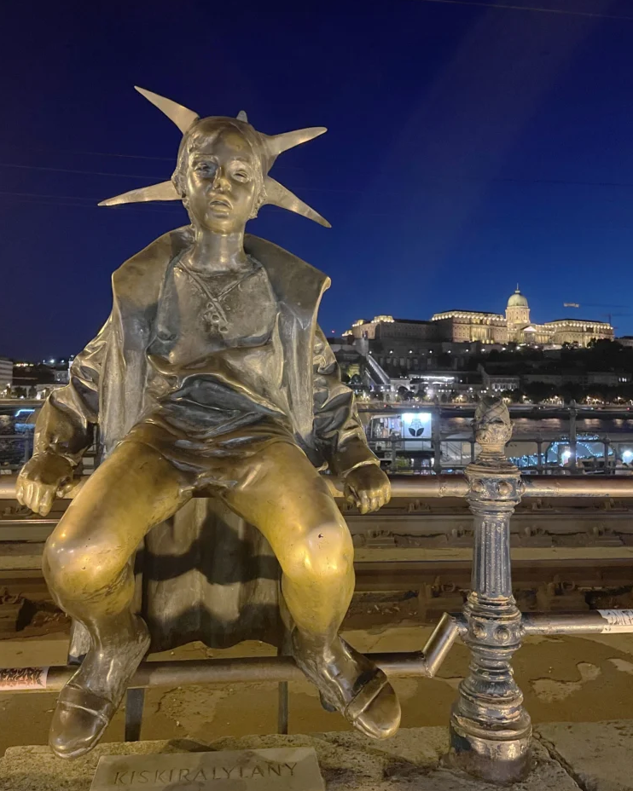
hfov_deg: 51.5
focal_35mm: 28
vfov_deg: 62.2
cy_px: 387
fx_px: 656
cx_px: 319
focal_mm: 4.2
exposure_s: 1/25
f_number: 1.6
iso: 800
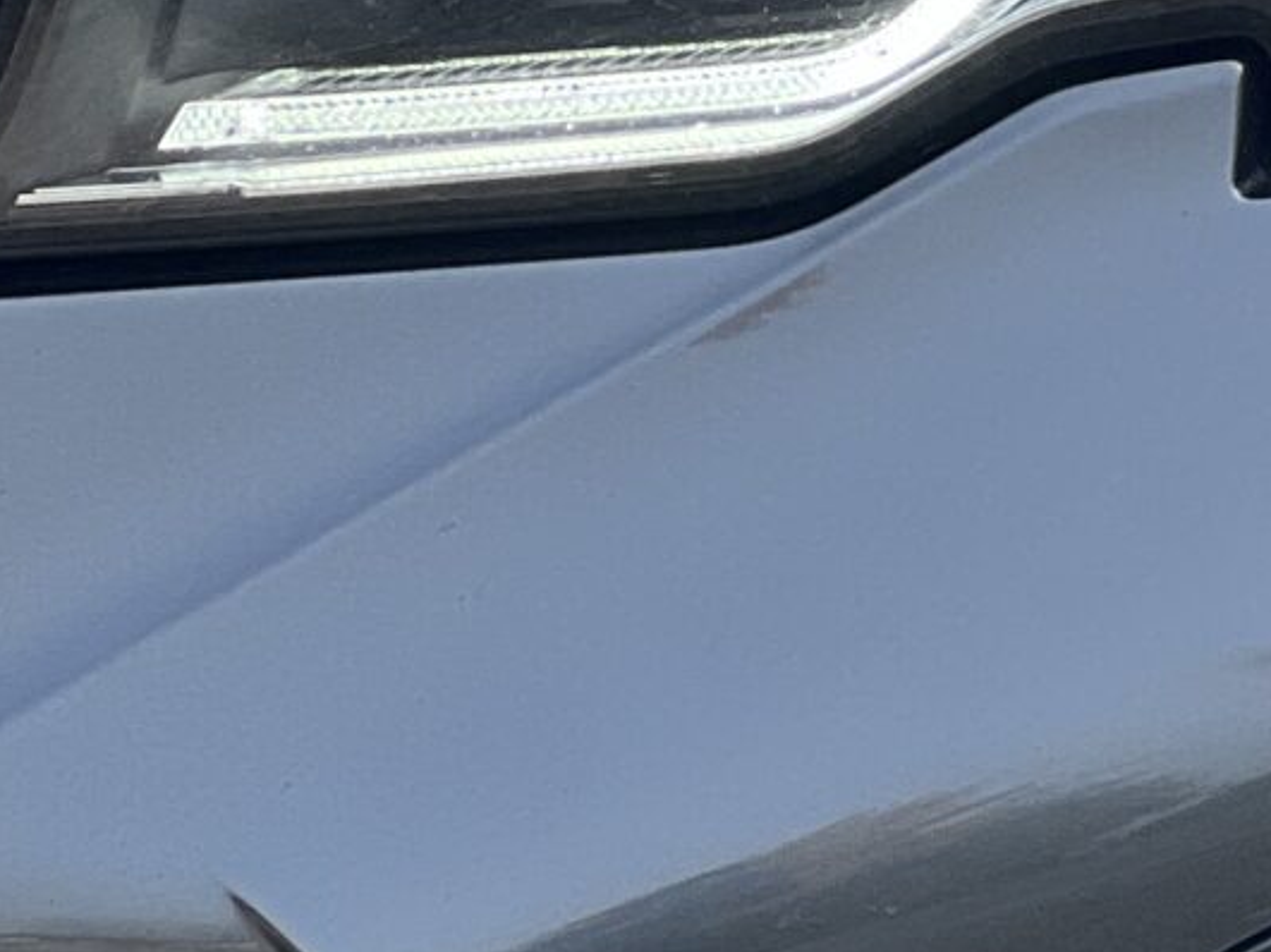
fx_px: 13619
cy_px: 249
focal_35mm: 371
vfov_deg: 4.0
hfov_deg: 5.2
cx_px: 2501
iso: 25
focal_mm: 9
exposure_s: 1/202
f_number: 2.8
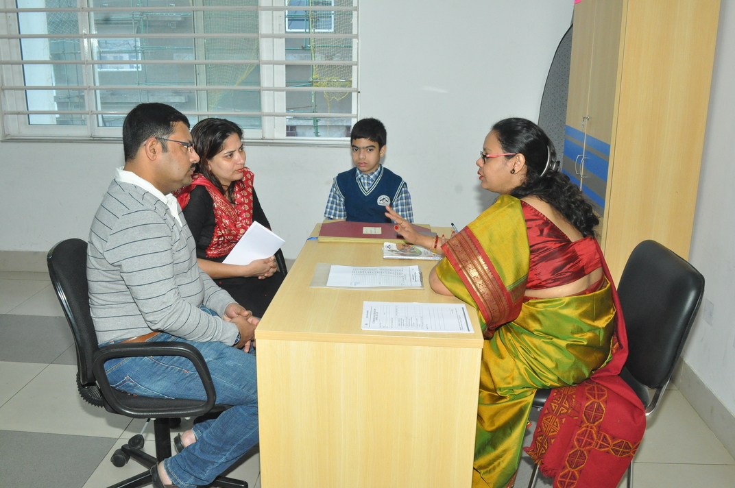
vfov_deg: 39.9
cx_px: 368
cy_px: 244
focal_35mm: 33
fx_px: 673
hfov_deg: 57.3
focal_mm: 22
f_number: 11
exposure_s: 1/100
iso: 1600
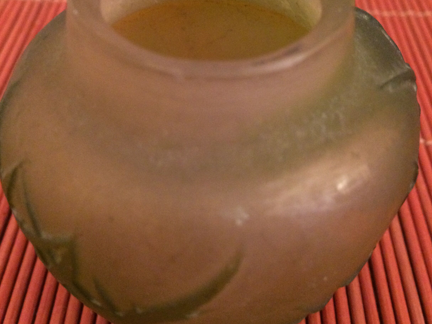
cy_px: 127
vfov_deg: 36.7
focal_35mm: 39
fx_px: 487
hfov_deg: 47.9
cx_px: 215
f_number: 2.2
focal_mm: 4.15
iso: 500
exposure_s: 1/17
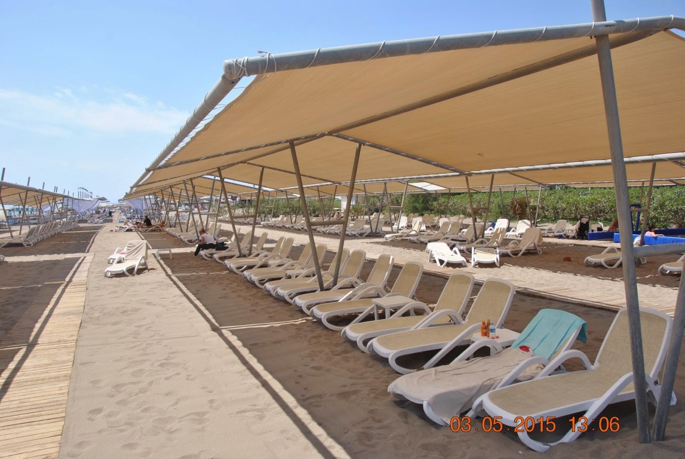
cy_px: 230
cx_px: 342
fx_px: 514
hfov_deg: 67.3
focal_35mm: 27
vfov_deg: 48.1
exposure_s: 1/250
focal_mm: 18
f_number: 8
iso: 100
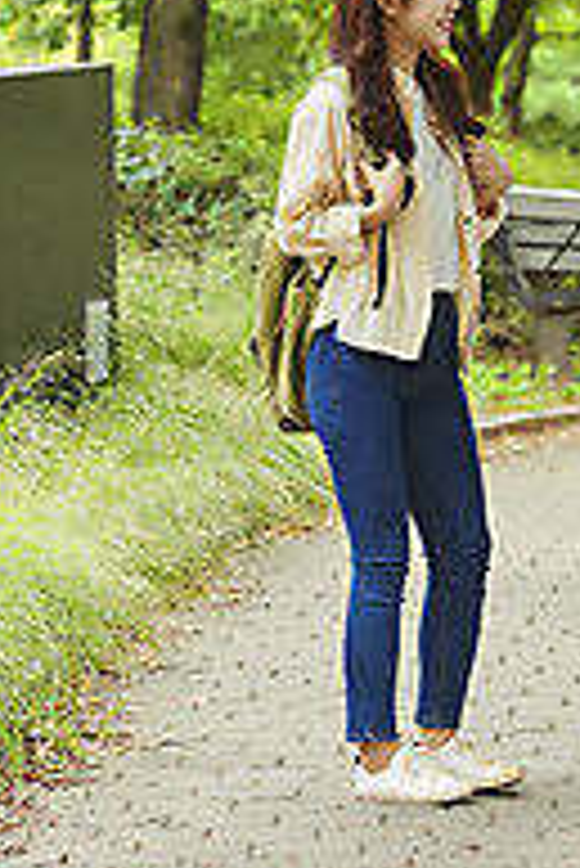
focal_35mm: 241
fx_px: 5813
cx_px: 587
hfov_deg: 5.7
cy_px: 112
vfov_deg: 8.5
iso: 800
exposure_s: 1/125
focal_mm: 116
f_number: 4
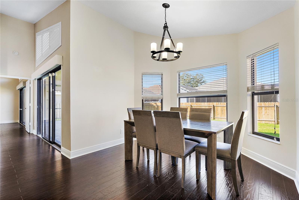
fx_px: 137
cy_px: 100
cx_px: 150
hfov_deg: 95.0
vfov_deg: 72.1
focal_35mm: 16
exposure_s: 1/125
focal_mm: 16.5
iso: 1600
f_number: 5.6
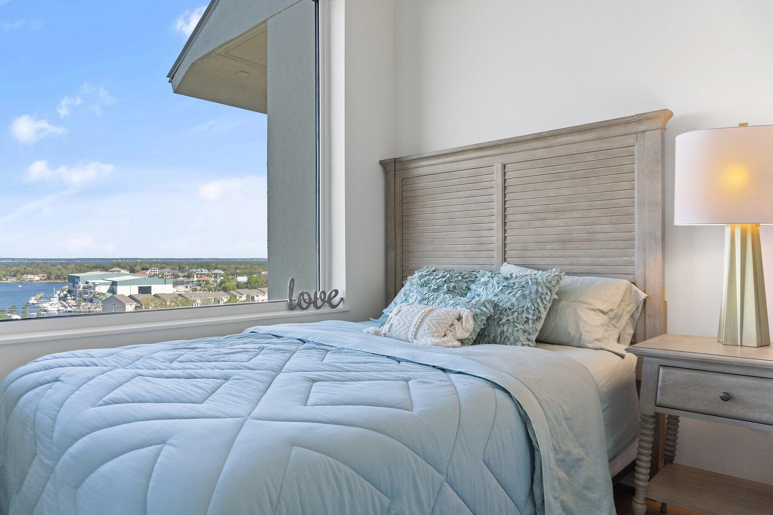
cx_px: 386
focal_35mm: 24
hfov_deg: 73.7
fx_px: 515
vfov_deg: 53.1
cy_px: 258
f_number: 3.5
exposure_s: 1/125
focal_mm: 16
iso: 500
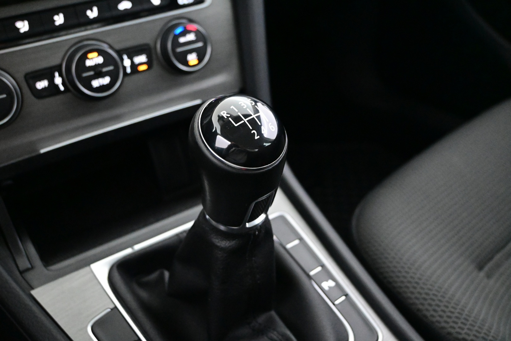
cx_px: 256
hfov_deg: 56.1
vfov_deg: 39.1
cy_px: 170
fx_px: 479
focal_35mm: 34
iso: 9000
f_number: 4
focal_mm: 22.5
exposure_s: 1/40
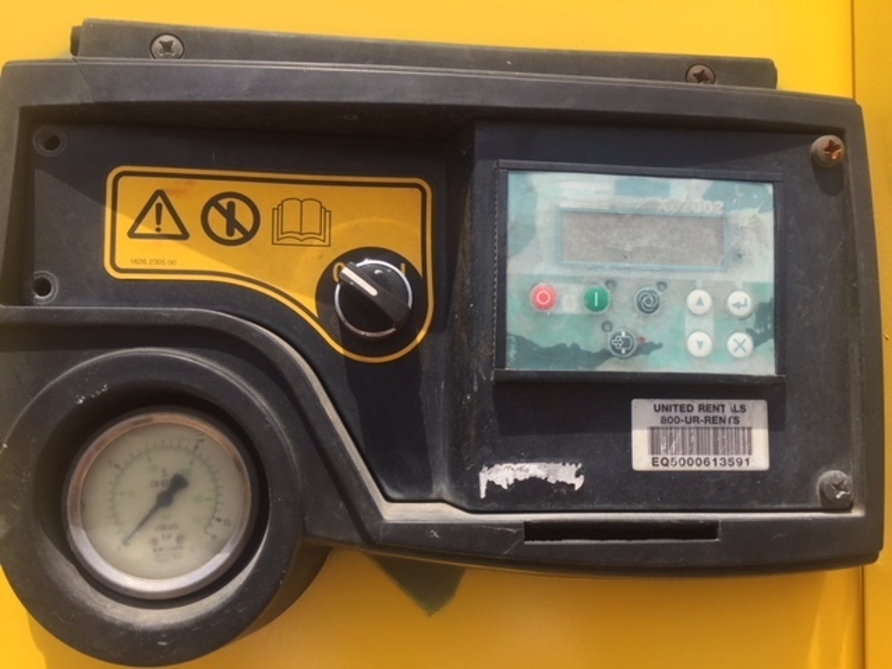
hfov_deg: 61.7
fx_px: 747
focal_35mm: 29
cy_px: 334
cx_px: 446
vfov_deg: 48.2
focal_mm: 4.15
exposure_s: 1/1582
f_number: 2.2
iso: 32
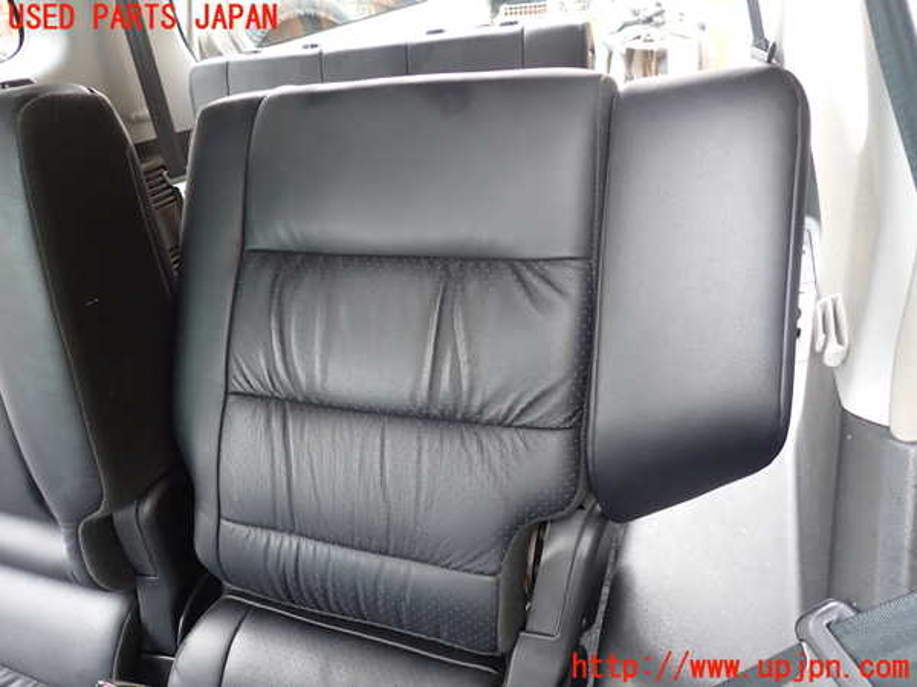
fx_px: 662
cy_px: 344
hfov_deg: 69.4
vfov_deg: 54.9
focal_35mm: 25
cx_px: 458
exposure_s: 1/40
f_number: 2
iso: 200
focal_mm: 4.5
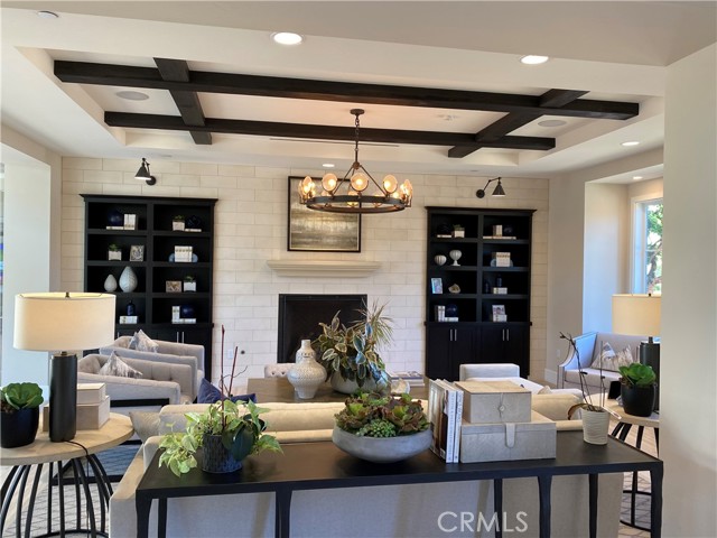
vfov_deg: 53.1
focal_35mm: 26
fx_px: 539
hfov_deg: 67.3
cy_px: 269
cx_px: 358
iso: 125
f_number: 1.8
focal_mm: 4.25
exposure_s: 1/120
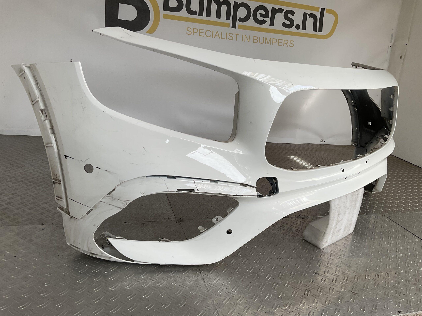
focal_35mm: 29
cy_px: 158
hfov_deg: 61.7
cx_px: 211
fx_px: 354
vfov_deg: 48.2
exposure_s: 1/235
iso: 16
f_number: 1.8
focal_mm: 3
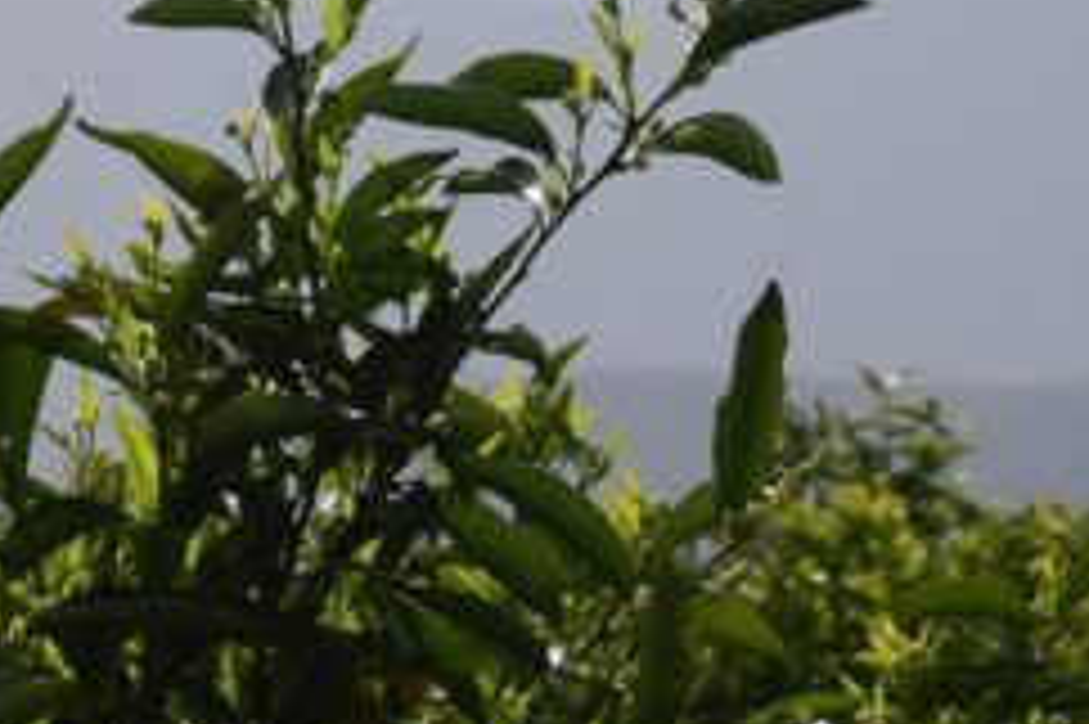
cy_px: -36
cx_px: 639
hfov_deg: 3.7
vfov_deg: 2.5
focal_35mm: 557
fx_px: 16852
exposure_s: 1/2000
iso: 1000
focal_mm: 75
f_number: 14
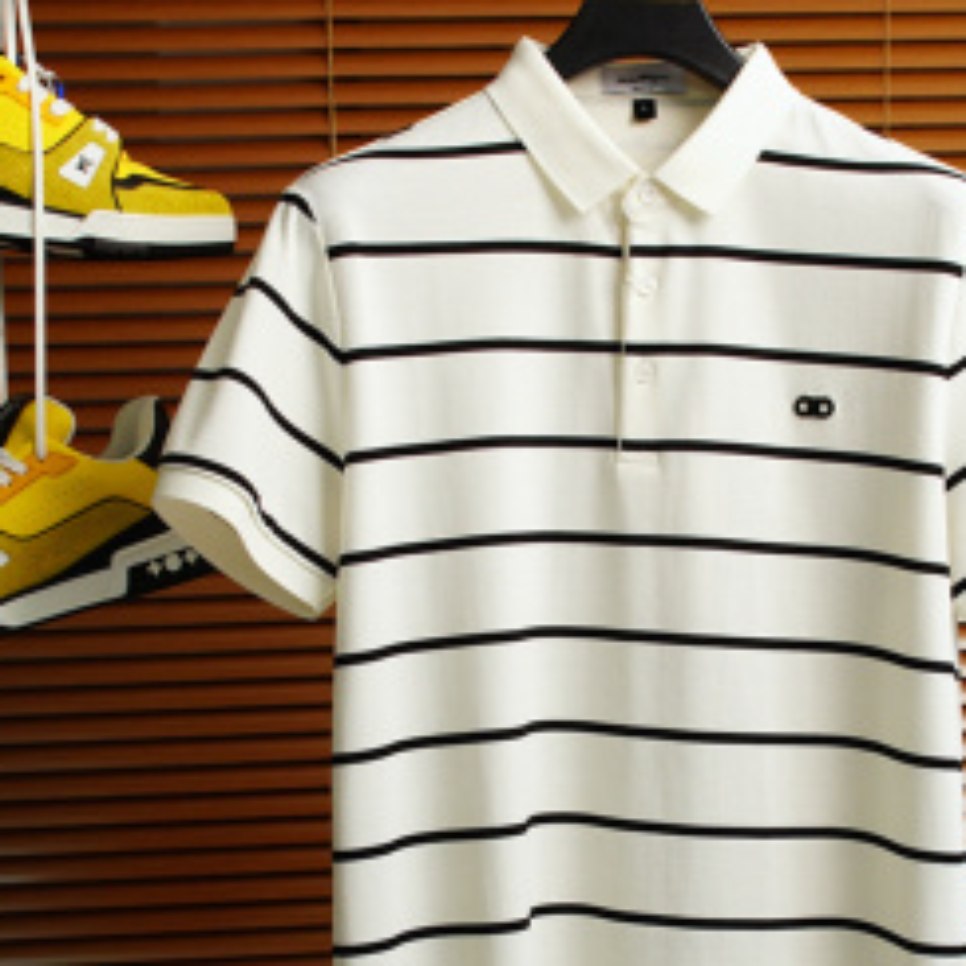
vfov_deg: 23.3
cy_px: 788
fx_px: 2305
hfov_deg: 23.6
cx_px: 631
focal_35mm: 73
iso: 400
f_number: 4
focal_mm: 28
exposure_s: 1/125
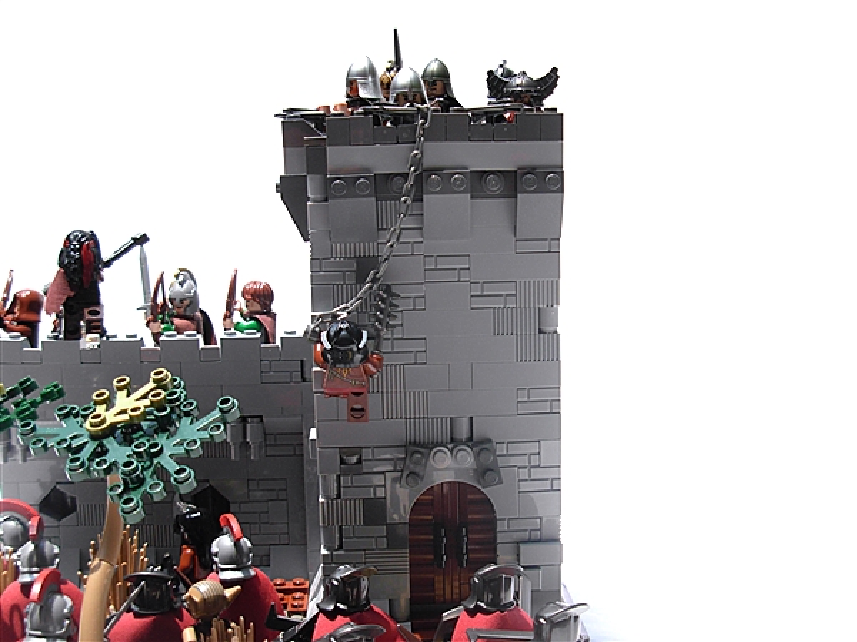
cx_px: 428
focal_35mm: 52
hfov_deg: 36.8
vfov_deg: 28.0
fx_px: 1287
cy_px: 321
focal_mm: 8.5
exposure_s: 1/790
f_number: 3.2
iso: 79
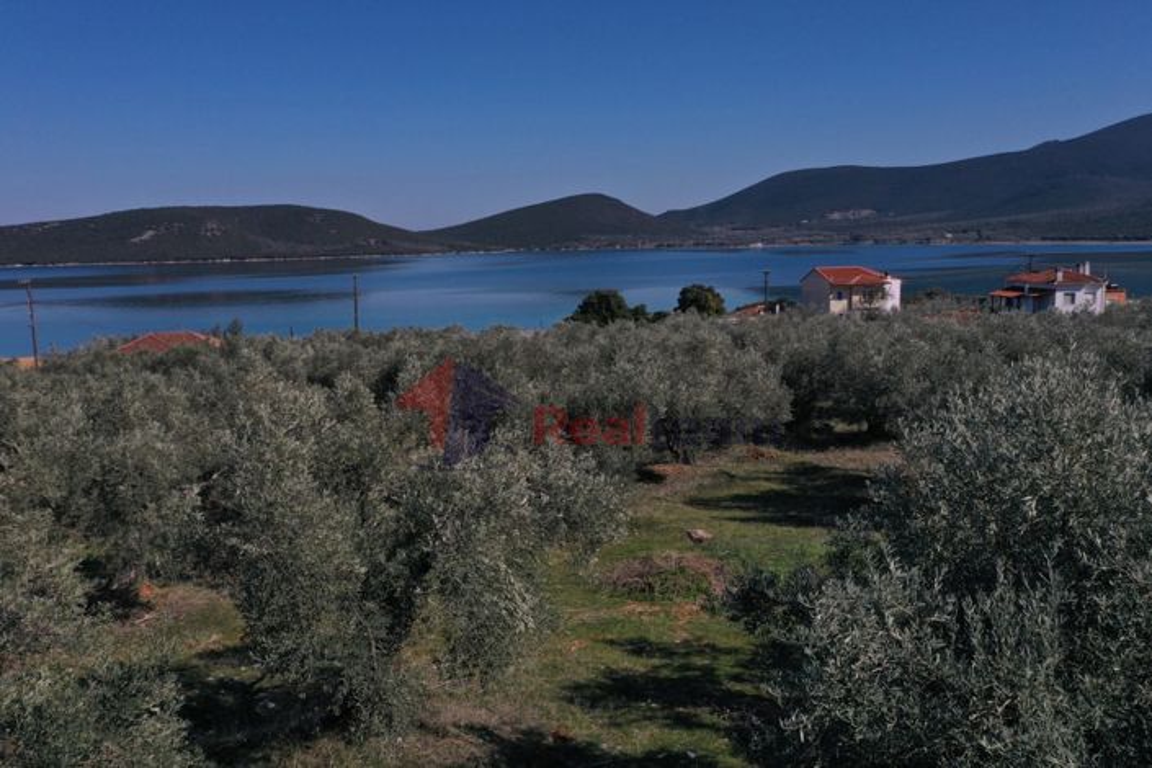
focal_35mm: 28
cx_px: 576
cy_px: 384
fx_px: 896
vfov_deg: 46.4
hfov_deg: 65.5
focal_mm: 10.26
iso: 100
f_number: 7.1
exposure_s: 1/800
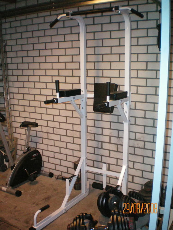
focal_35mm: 38
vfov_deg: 49.0
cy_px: 115
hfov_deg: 37.7
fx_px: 253
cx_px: 86
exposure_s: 1/60
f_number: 3.1
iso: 400
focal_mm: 6.3
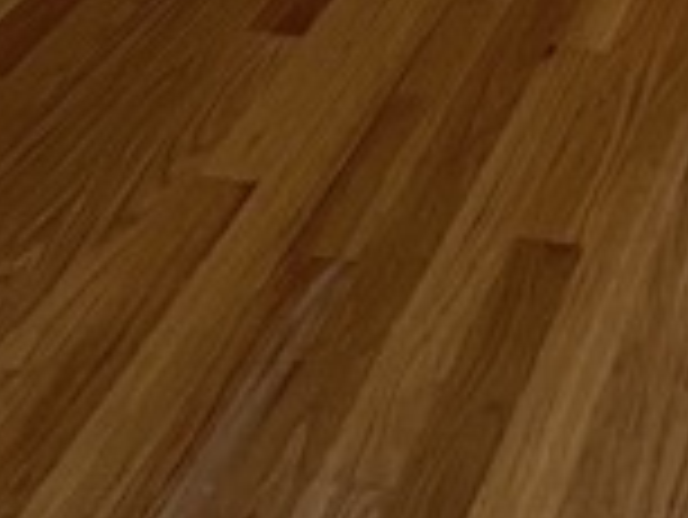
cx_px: 1007
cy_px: -815
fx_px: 1353
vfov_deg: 13.5
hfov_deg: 23.4
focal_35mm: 68
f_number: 1.8
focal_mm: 1.57
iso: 100
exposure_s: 1/120
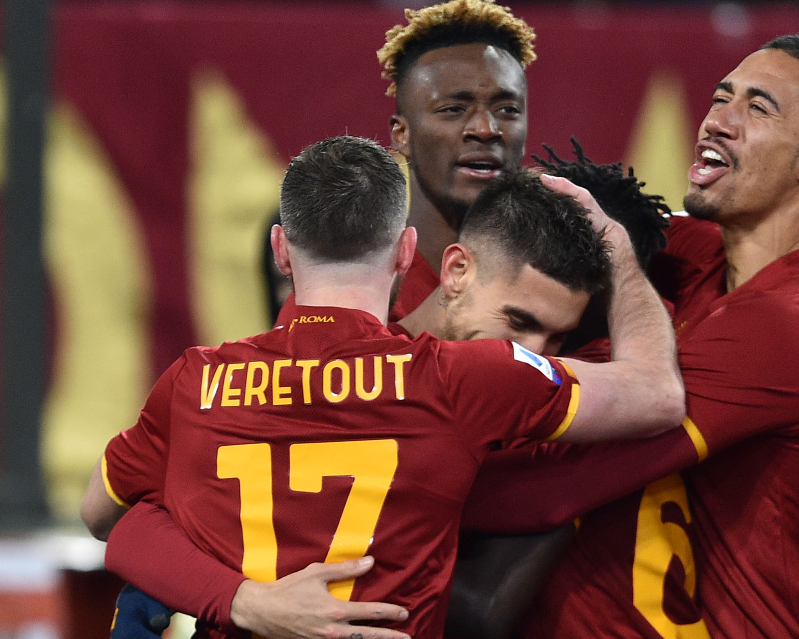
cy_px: 398
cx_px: 631
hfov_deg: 2.4
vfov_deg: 1.9
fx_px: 18940
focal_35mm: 801
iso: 1600
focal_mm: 400
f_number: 3.2
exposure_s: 1/1000
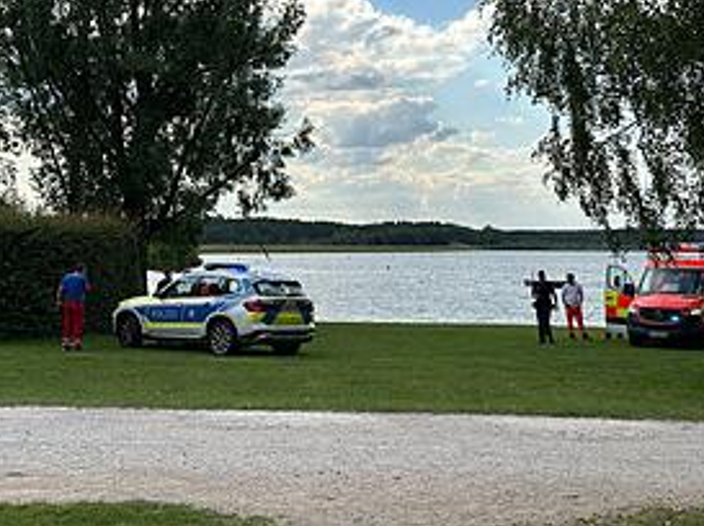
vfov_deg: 23.6
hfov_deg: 31.1
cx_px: 433
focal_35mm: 62
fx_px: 1259
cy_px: 235
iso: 64
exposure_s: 1/4016
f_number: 1.78
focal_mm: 6.86
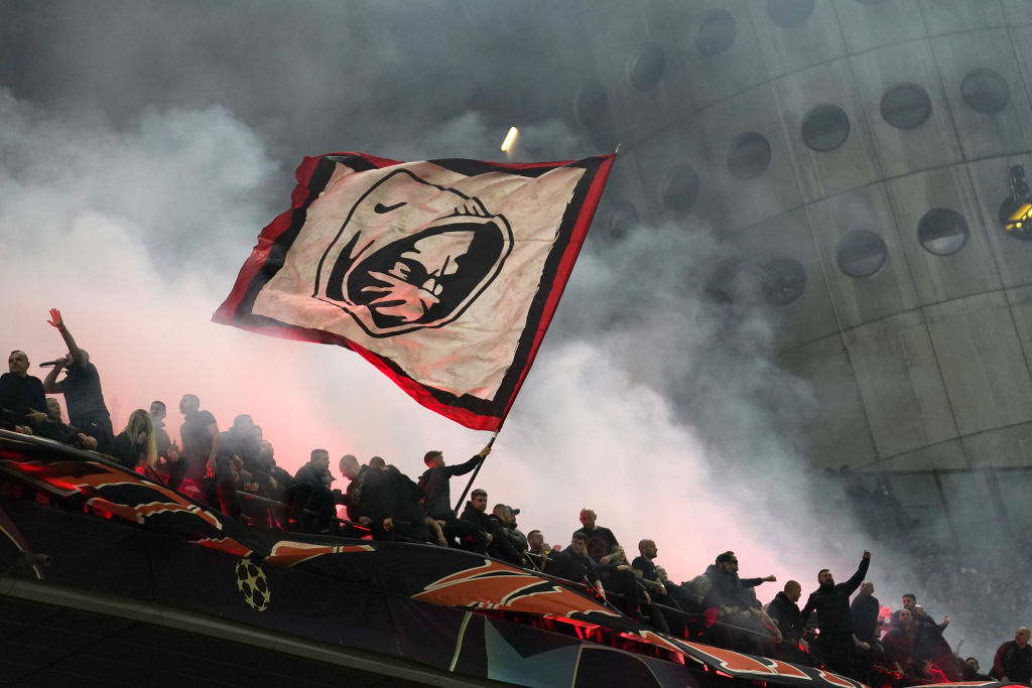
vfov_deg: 9.0
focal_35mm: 152
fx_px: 4358
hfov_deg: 13.5
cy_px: 344
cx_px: 516
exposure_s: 1/1250
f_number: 3.2
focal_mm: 152
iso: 2500
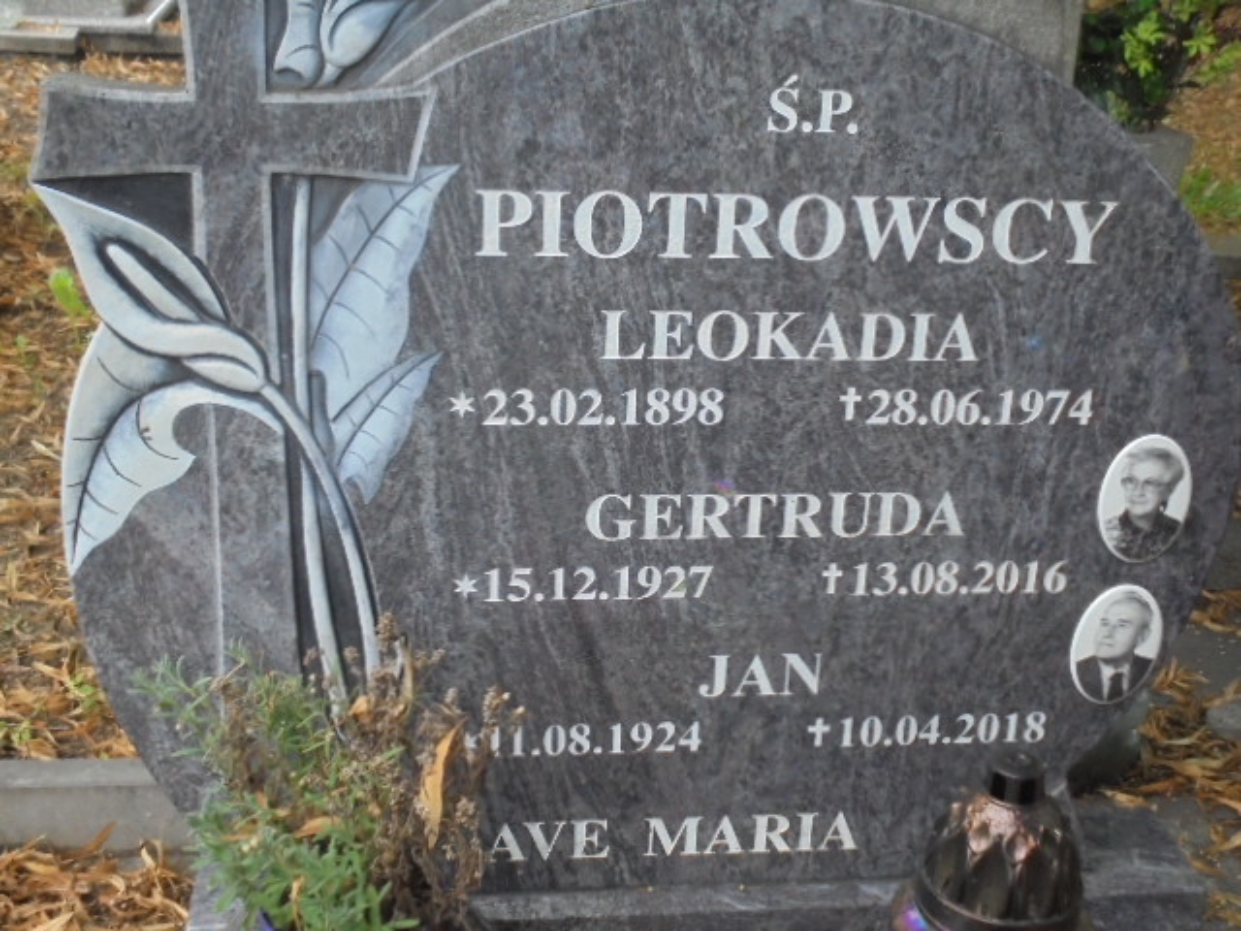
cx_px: 620
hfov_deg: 43.9
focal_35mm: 43
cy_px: 466
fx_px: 1542
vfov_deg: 33.6
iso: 400
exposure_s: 1/25
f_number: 4.5
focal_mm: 7.8
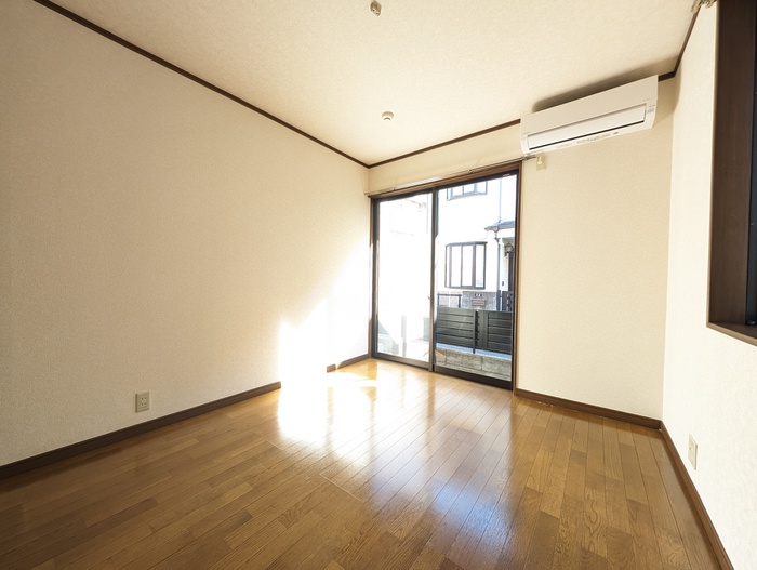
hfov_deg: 110.5
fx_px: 263
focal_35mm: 12
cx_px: 378
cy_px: 285
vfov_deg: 94.6
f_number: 1.95
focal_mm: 2.23
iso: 152
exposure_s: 1/90
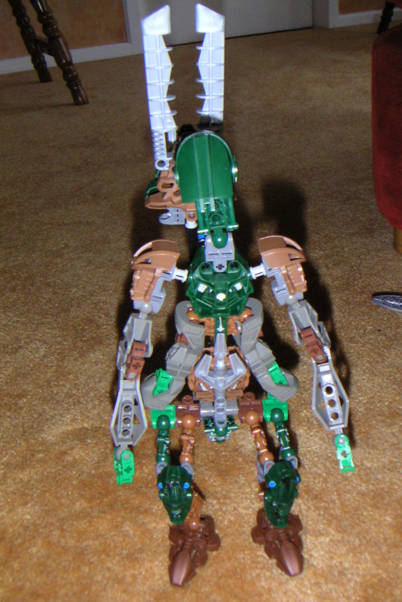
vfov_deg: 47.4
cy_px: 299
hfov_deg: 32.6
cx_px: 202
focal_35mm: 41
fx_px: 687
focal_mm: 5.1
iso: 200
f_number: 6.7
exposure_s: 1/45
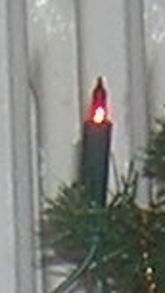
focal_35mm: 411
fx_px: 3199
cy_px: 500
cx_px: 315
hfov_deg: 2.9
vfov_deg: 5.2
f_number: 2.6
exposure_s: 1/60.1
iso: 100
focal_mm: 4.7
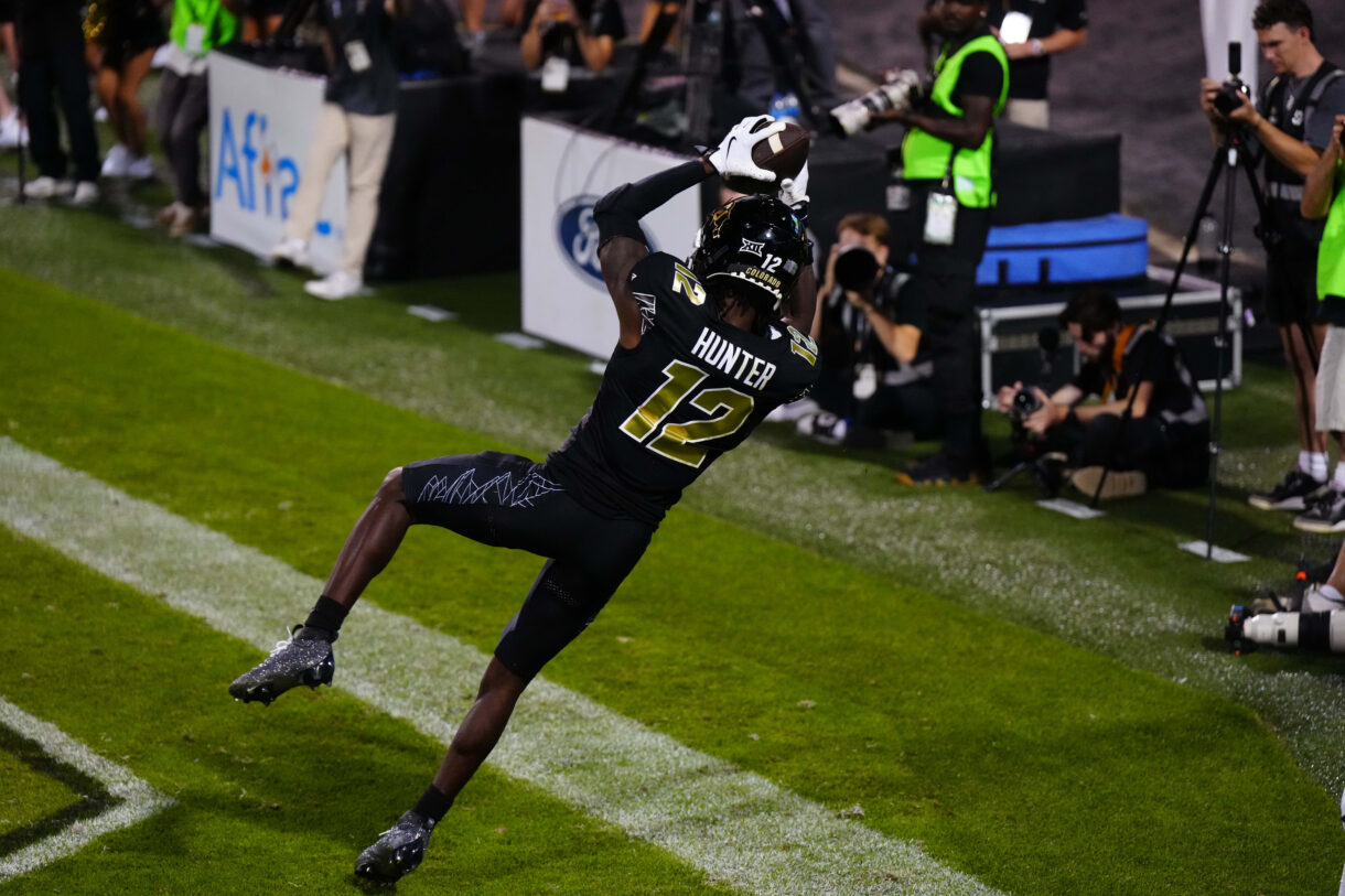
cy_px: 448
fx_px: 5043
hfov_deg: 15.2
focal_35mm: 135
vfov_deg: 10.2
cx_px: 672
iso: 5000
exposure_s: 1/2500
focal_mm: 135
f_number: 2.8
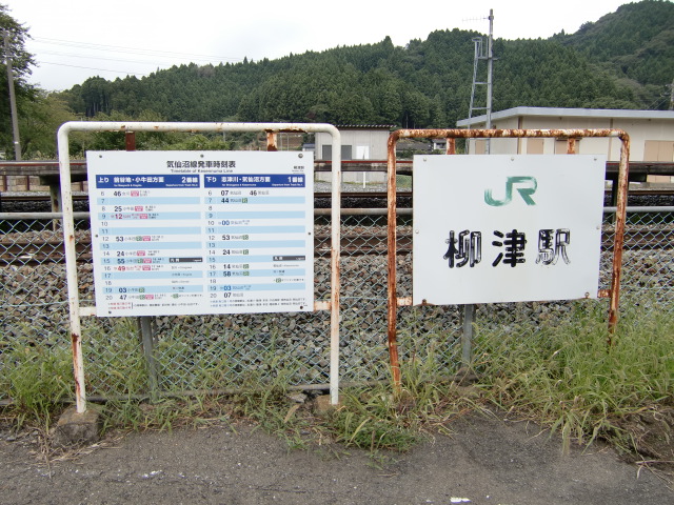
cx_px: 337
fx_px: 545
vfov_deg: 49.7
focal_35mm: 28
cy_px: 252
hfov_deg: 63.4
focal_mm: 4.9
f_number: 2.6
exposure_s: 1/800
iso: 64
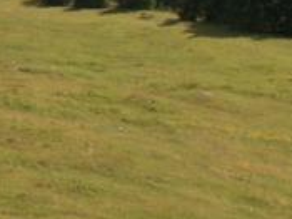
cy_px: -142
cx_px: -204
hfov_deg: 14.0
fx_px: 1079
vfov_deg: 11.0
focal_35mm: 128
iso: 50
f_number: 5.6
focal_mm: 5.86
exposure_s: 1/200
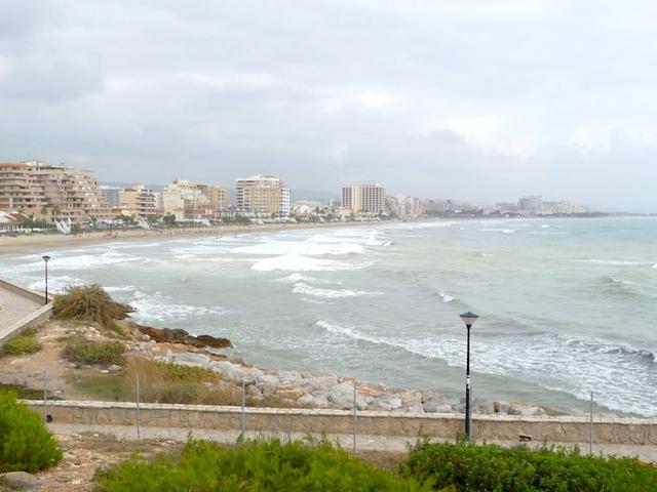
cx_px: 328
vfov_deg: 32.2
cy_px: 246
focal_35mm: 45
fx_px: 854
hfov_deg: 42.1
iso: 100
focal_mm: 7.6
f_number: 4.1
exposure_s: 1/500
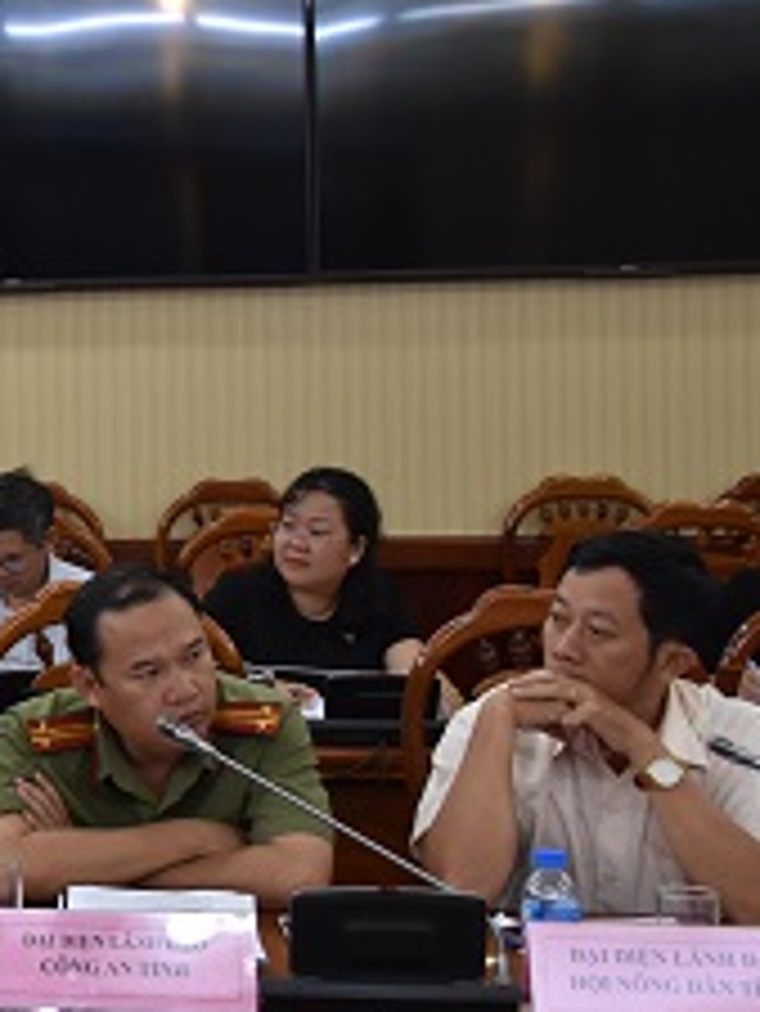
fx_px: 2252
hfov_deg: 16.8
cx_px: -477
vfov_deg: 25.2
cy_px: 355
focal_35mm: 77
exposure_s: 1/80
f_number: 4.5
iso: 800
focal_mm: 20
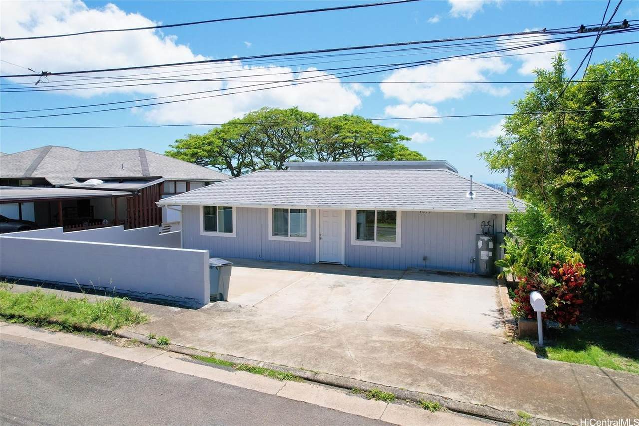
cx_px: 320
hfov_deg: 78.6
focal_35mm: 22
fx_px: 390
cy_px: 213
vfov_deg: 57.2
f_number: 2.8
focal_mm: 8.38
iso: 150
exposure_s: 1/2500
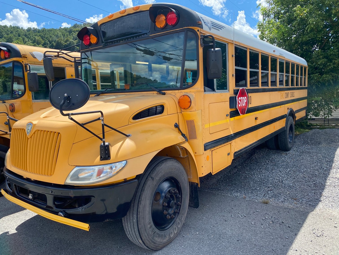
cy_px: 128
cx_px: 170
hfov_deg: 67.3
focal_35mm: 26
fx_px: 255
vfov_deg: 53.1
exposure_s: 1/1182
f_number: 1.8
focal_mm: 4.25
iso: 32
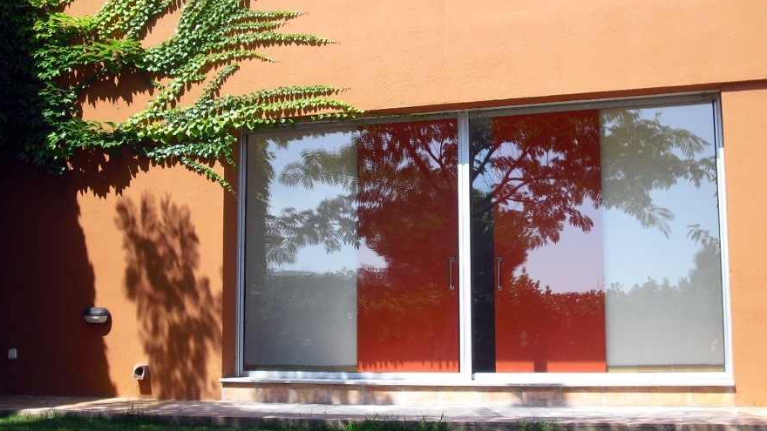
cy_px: 194
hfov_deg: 42.1
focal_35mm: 49
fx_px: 997
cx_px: 389
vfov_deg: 24.4
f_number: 8.5
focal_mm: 7.7
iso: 100
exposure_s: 1/80
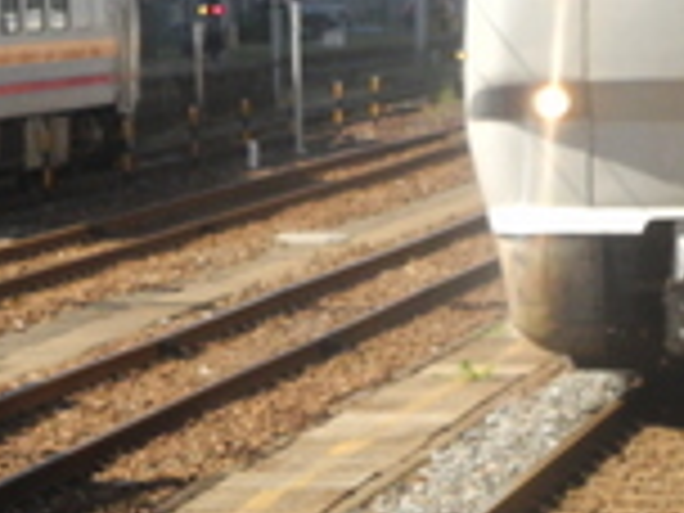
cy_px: -27
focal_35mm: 297
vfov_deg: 5.0
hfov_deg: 6.7
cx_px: 243
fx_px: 5869
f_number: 4.5
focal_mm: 20.1
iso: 400
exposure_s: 1/233
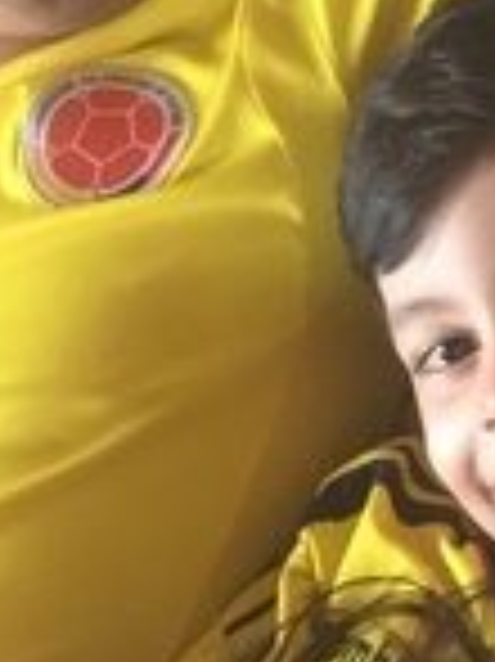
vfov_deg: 19.3
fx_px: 1929
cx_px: 288
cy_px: 527
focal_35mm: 101
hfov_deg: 14.6
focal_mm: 2.65
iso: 160
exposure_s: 1/30
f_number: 2.2
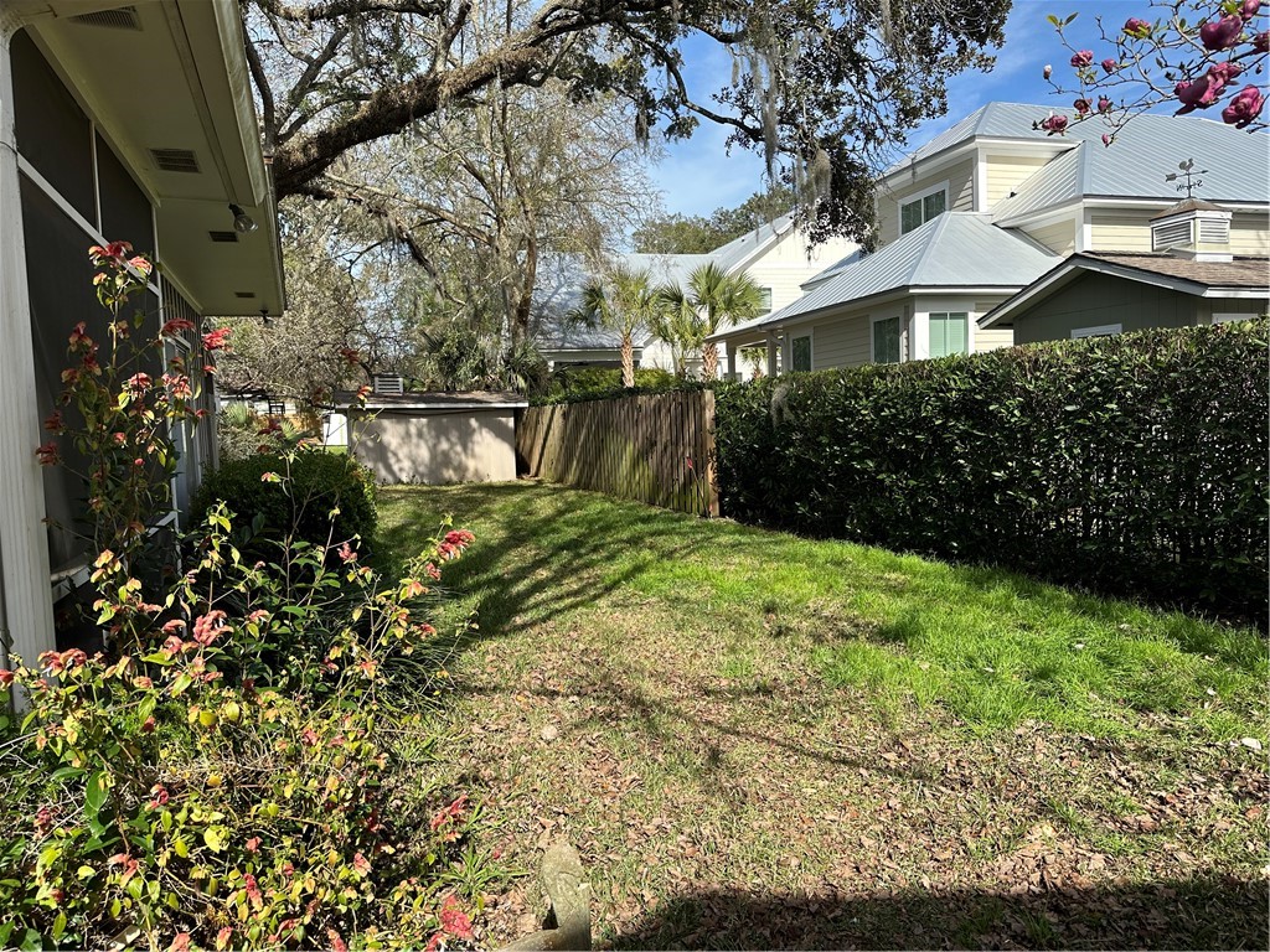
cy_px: 476
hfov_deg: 71.6
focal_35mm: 24
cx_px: 635
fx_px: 881
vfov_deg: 56.8
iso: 80
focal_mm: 6.86
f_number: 1.78
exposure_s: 1/2469
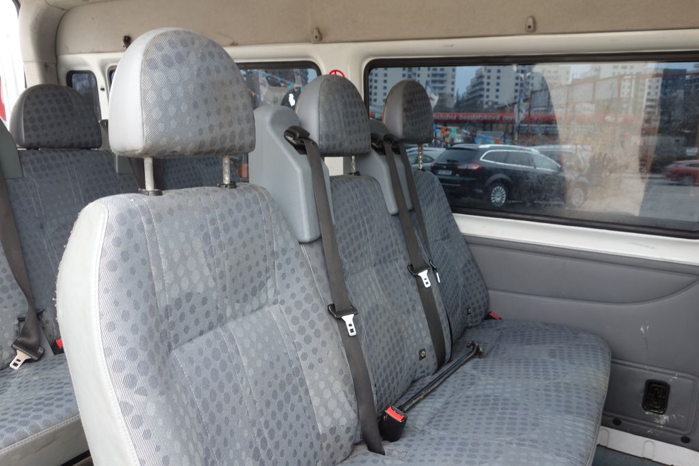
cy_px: 233
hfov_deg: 65.5
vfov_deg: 46.4
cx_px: 350
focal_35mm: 28
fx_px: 544
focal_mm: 10.4
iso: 125
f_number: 3.5
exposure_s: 1/30
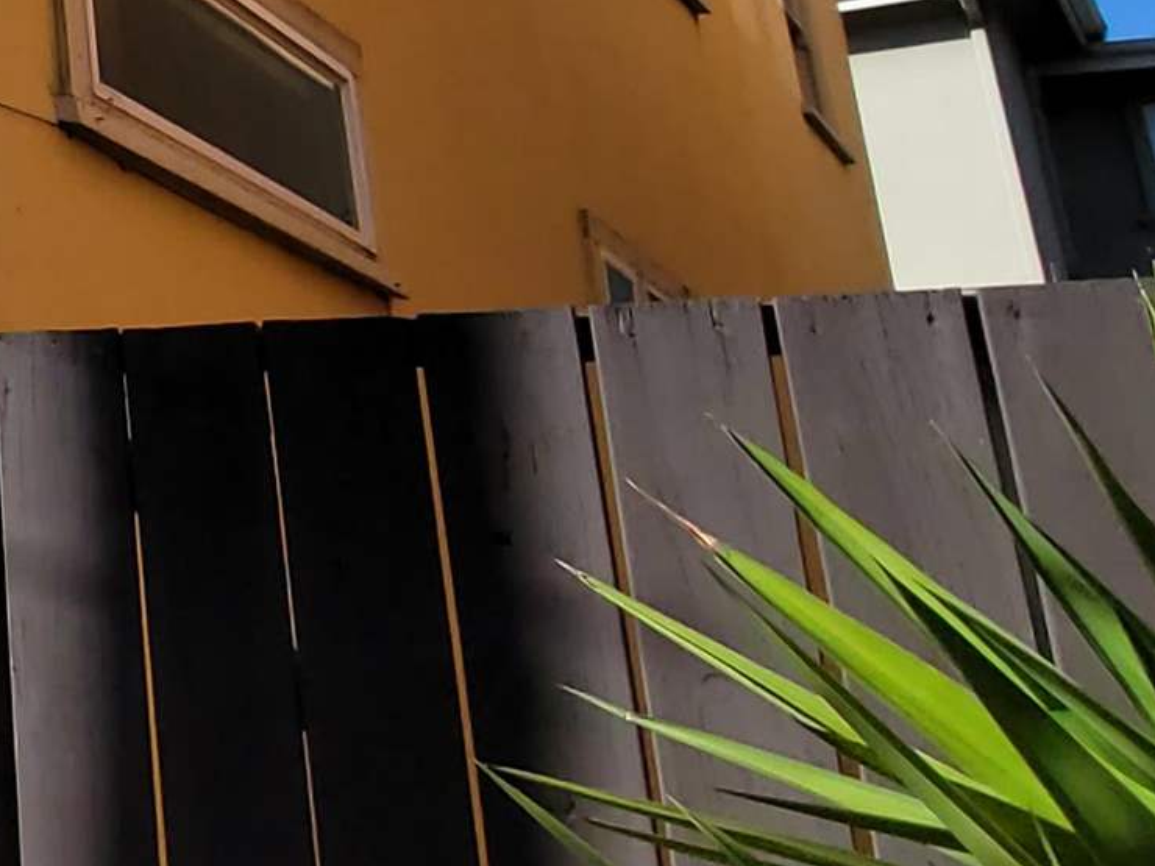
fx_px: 1802
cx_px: -935
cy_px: 45
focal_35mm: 54
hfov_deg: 21.8
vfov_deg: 25.9
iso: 64
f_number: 2.2
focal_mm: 2.2
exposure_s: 1/2145
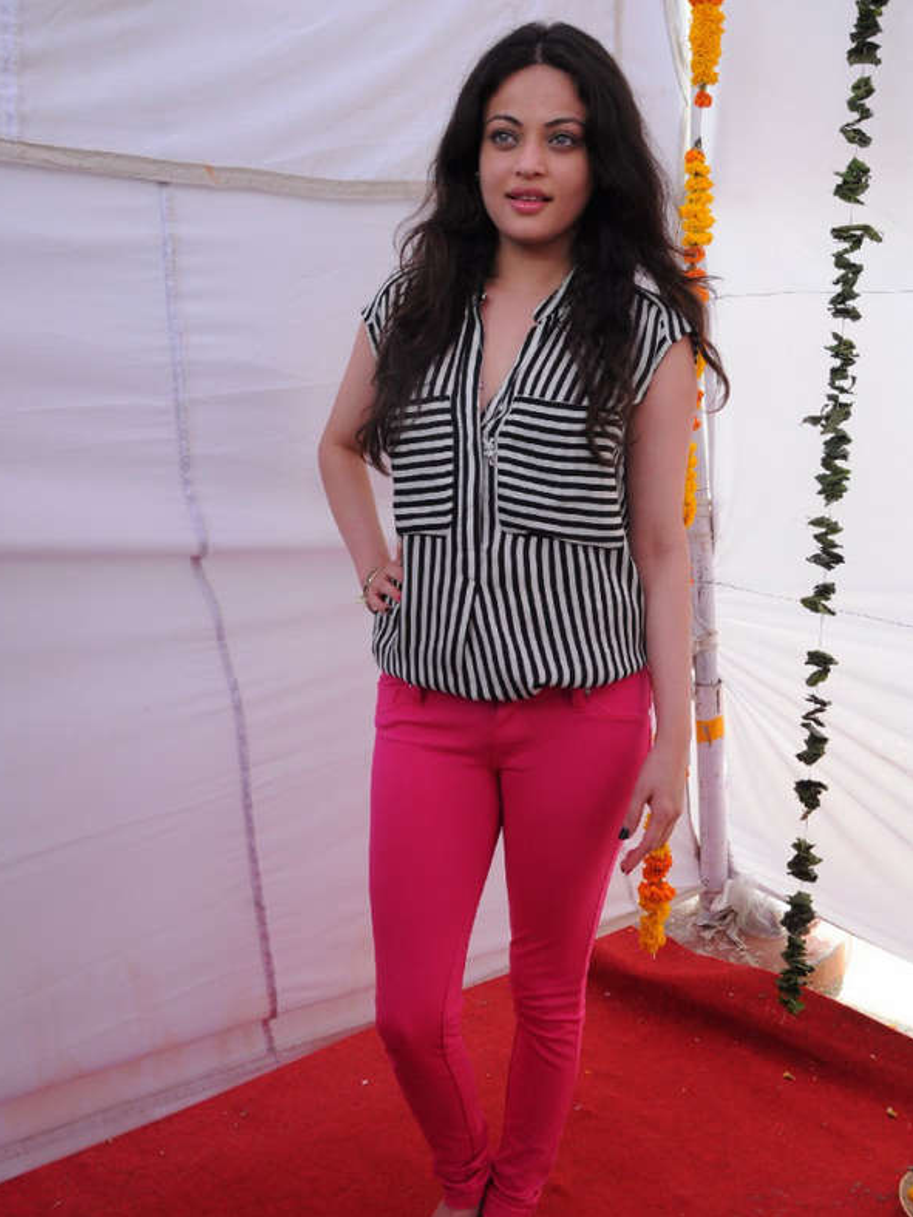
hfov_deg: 41.2
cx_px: 454
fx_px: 1215
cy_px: 681
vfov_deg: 53.1
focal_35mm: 35
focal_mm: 21
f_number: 10
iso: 400
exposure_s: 1/125
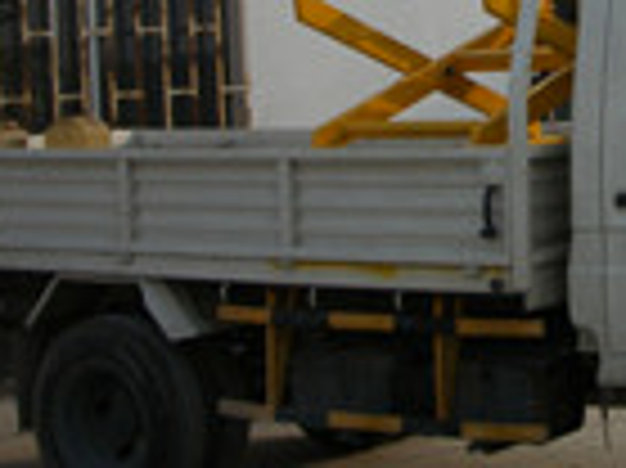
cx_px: 599
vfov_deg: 14.2
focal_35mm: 101
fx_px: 1825
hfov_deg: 19.0
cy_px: -81
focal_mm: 5.8
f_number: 4.3
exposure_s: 1/500
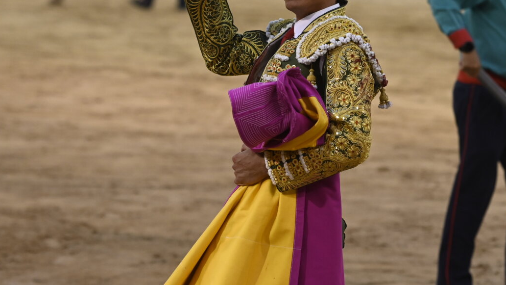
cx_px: 284
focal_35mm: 226
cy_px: 94
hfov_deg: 9.5
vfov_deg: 5.4
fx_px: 3032
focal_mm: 116
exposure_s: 1/640
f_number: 3.2
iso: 1600
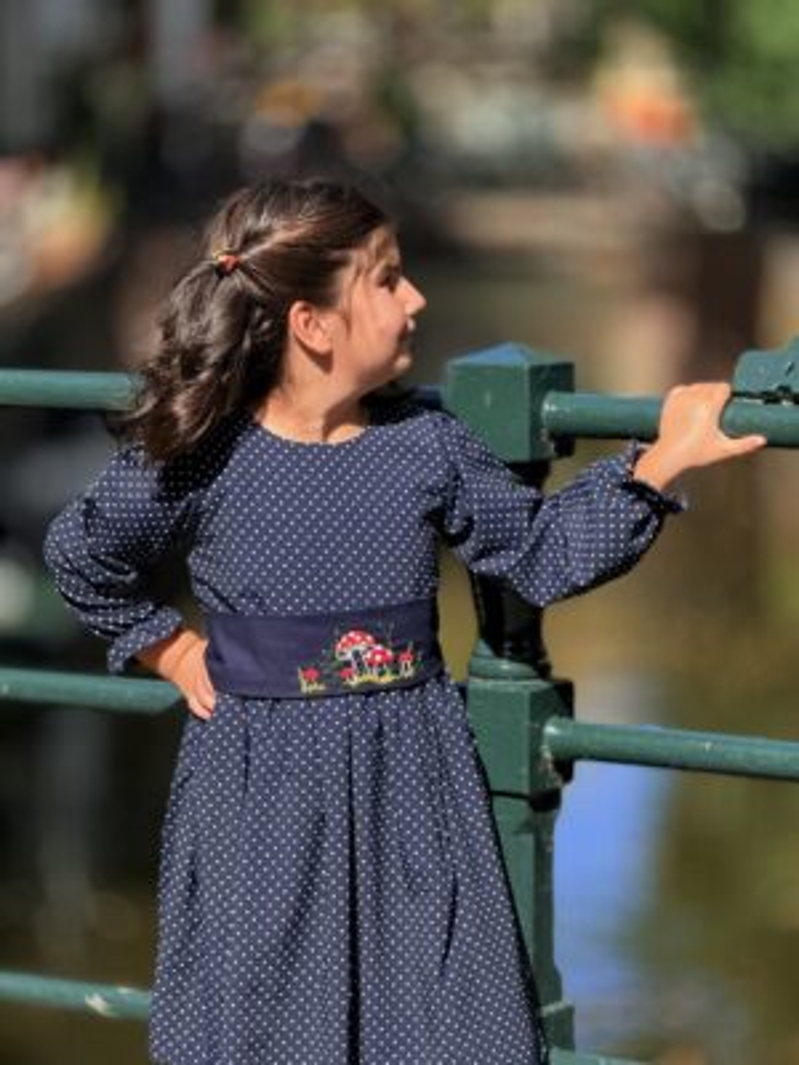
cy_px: 532
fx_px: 3693
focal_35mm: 120
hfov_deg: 12.3
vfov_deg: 16.4
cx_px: 400
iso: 50
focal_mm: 15.66
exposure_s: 1/707
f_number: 2.8
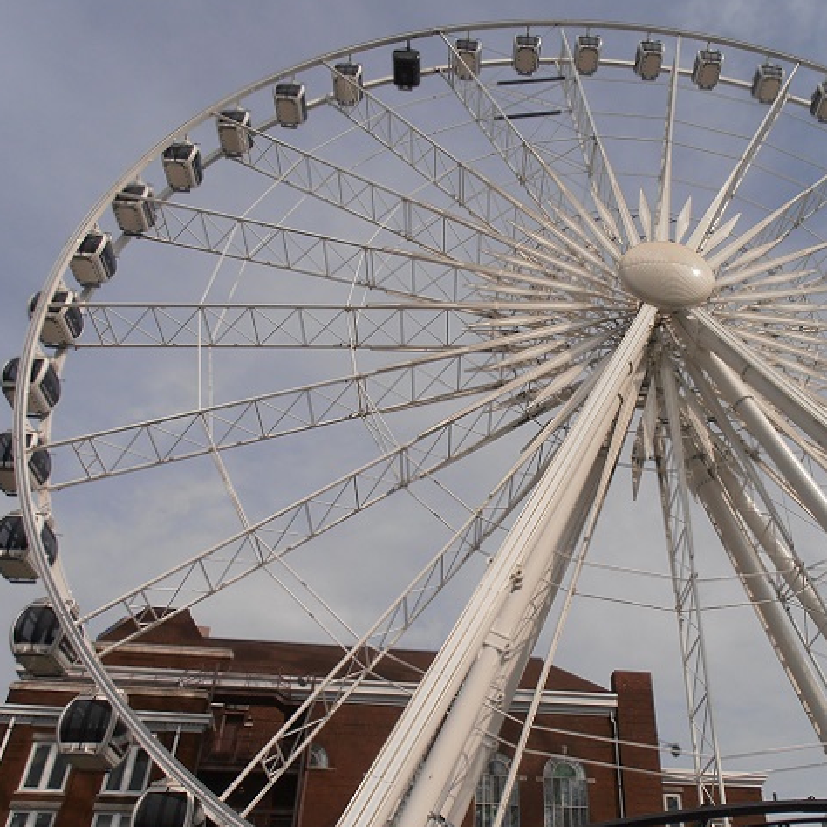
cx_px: 535
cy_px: 421
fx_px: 865
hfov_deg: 50.4
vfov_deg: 51.1
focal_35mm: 32
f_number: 7.9
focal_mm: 4.2
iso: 80
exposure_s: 1/500
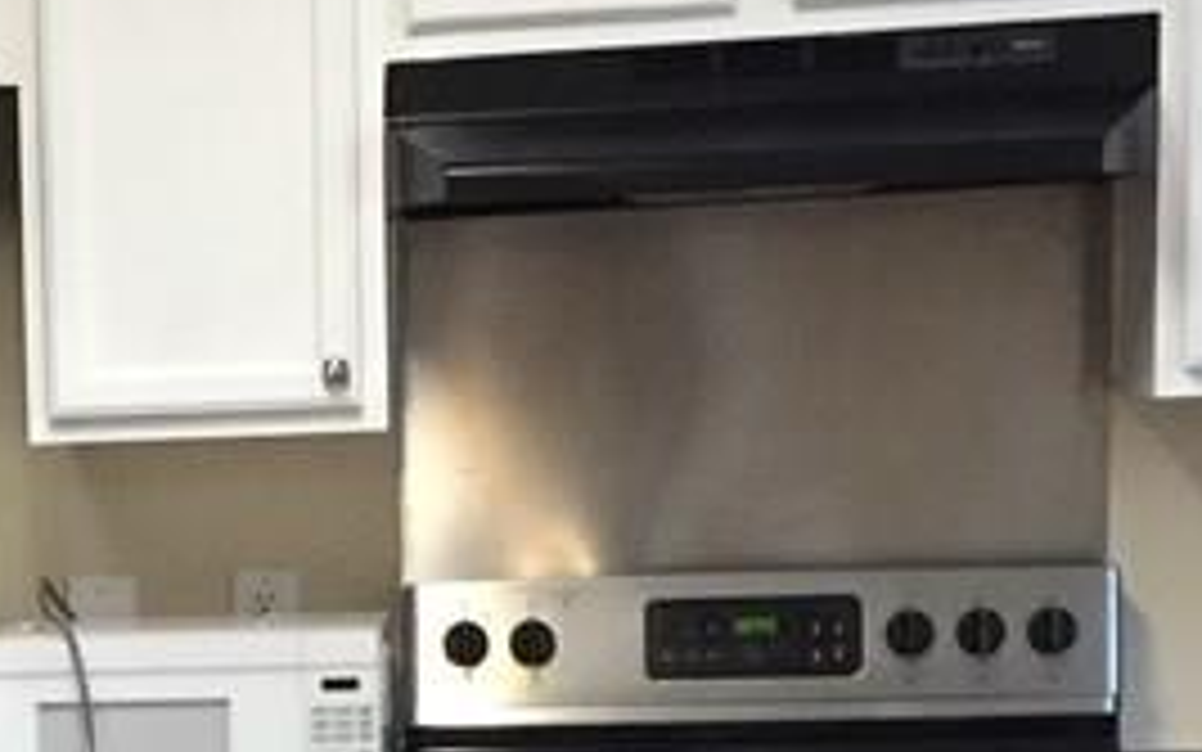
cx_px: -266
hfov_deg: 16.9
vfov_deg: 10.9
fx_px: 3866
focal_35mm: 118
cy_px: 937
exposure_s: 1/24
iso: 250
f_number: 2.2
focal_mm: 4.15
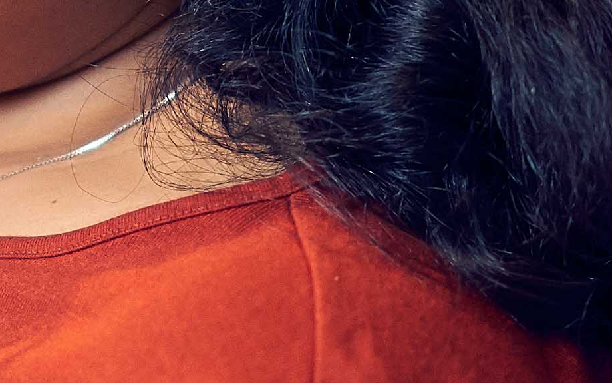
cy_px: -43
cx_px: -366
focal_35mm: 565
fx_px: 9424
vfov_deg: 2.3
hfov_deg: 3.7
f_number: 1.4
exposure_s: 1/250
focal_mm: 85
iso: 800
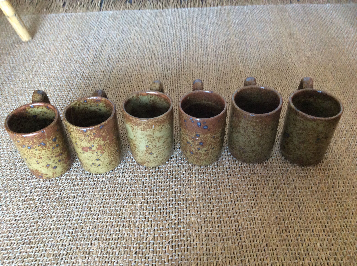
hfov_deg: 56.9
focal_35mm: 32
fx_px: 330
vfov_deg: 44.1
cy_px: 133
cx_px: 178
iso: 200
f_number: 2.4
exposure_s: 1/25
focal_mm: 3.3
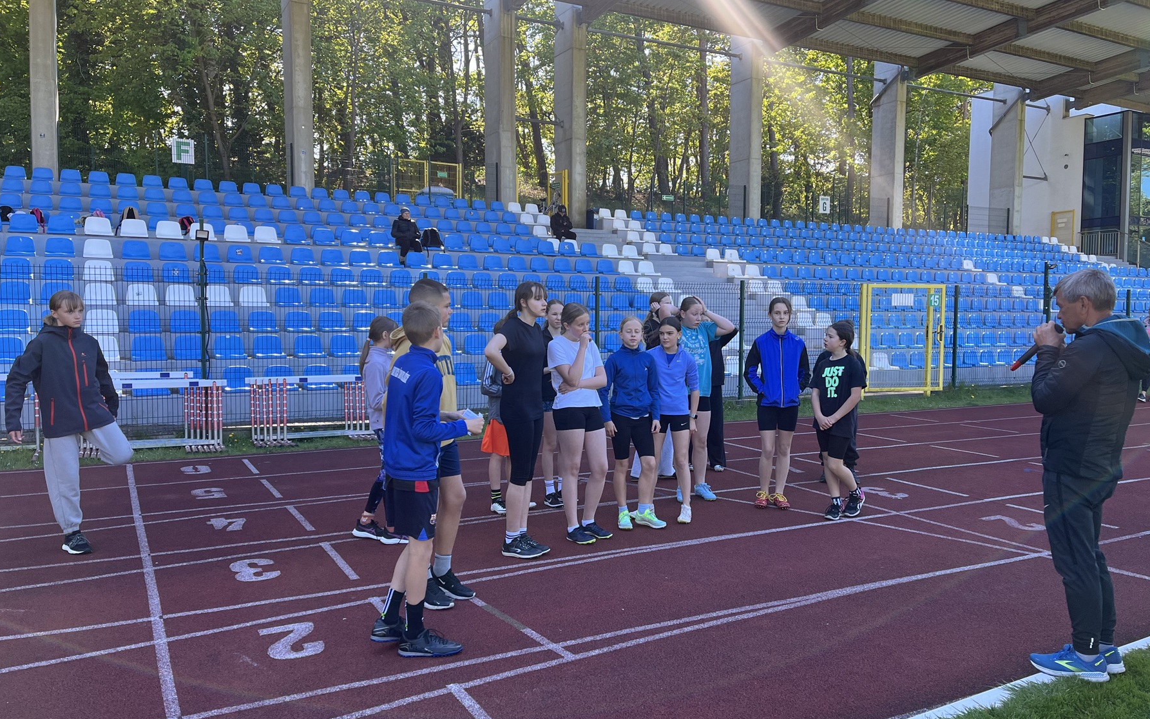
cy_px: 376
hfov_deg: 66.5
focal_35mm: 28
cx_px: 577
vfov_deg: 44.5
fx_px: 878
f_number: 1.6
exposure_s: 1/397
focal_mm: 5.1
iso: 50
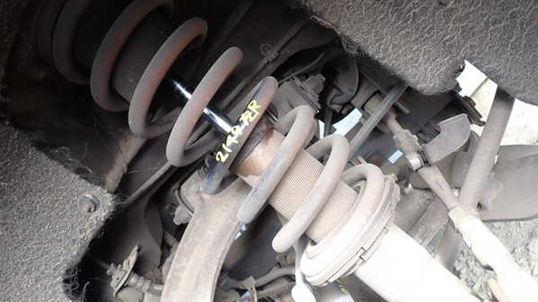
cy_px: 138
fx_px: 471
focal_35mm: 33
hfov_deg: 59.5
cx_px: 270
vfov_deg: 35.6
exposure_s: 1/60
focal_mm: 5.4
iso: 125
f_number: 2.3
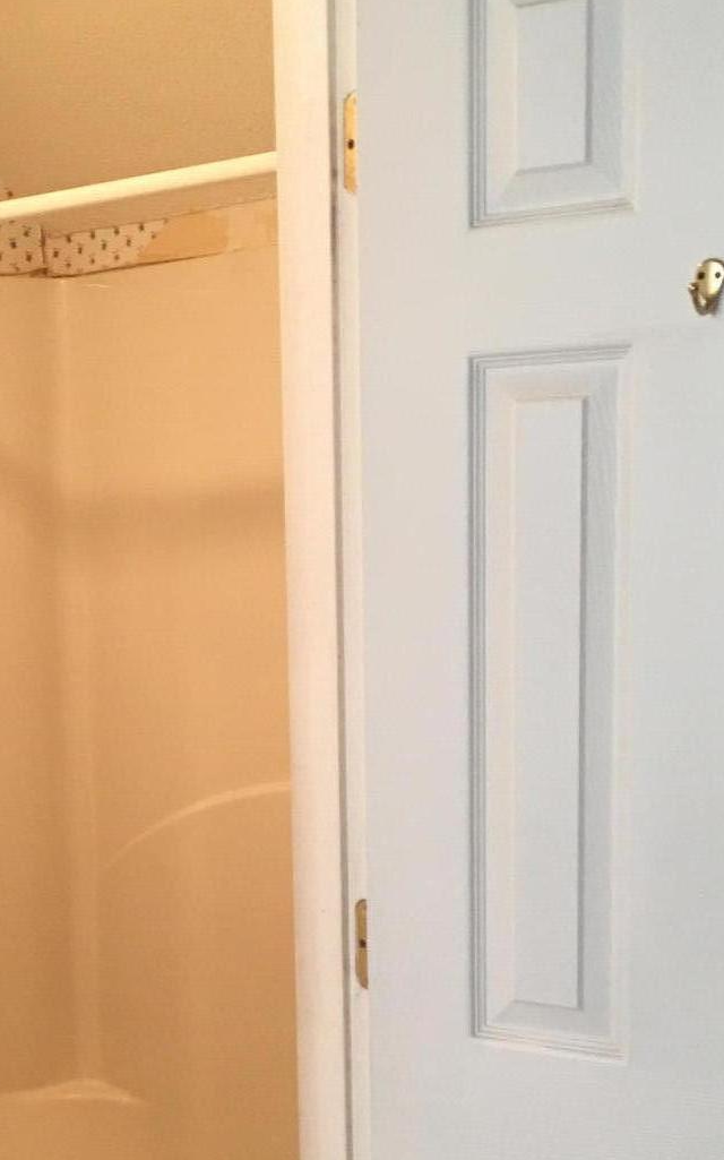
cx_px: 88
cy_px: 835
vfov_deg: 33.5
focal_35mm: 60
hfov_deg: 21.2
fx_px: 1896
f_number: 2.2
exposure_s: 1/15
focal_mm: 4.15
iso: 100
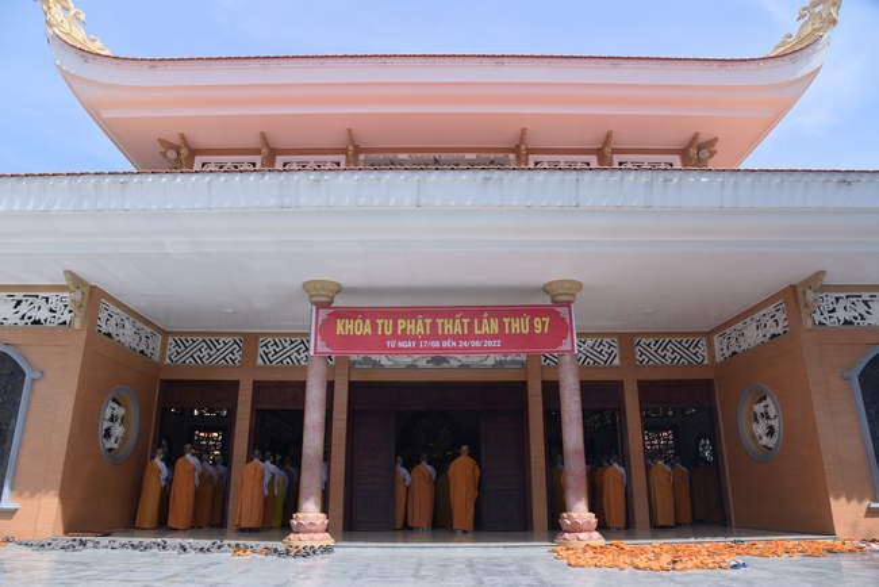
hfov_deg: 73.7
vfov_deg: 53.2
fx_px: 586
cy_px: 294
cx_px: 440
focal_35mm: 24
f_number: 8
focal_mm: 24
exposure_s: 1/200
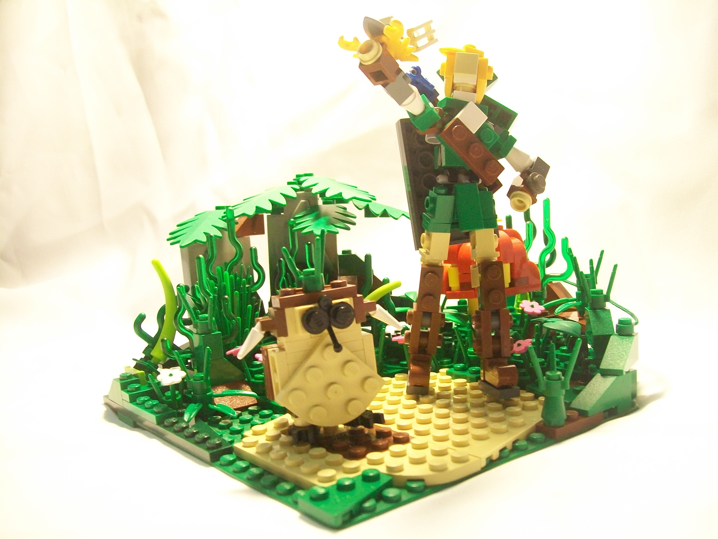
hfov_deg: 51.4
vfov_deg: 39.7
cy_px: 270
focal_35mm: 36
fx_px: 747
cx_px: 359
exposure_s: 1/20
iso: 160
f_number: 2.7
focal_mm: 6
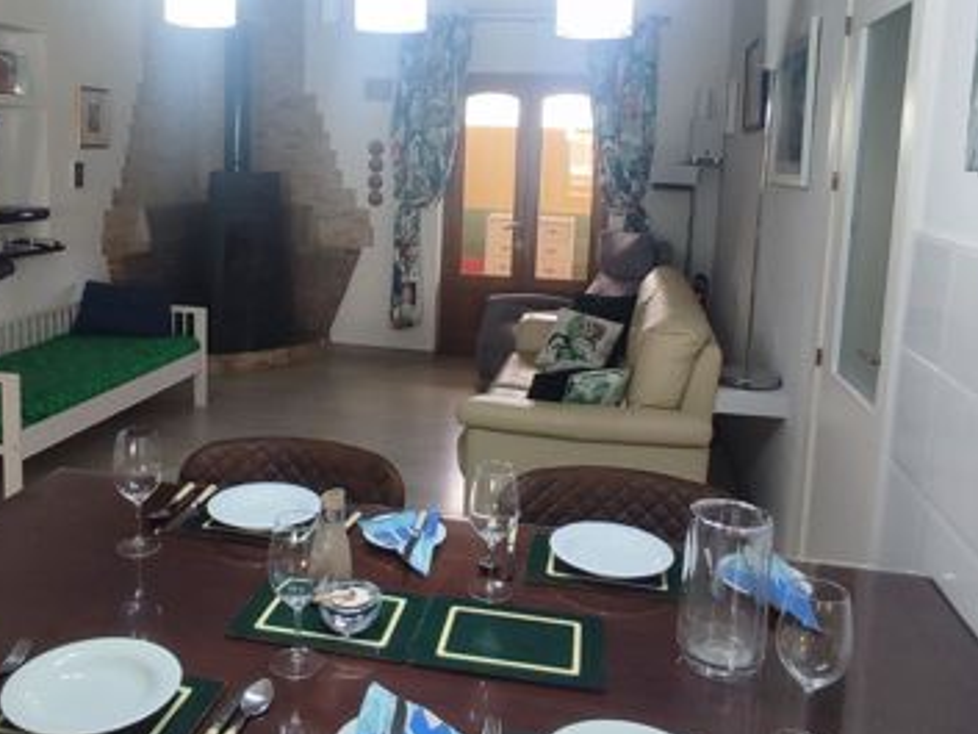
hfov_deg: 56.5
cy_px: 284
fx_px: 904
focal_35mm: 32
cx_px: 403
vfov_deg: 43.9
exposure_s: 1/50
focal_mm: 1.65
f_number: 2.2
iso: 238
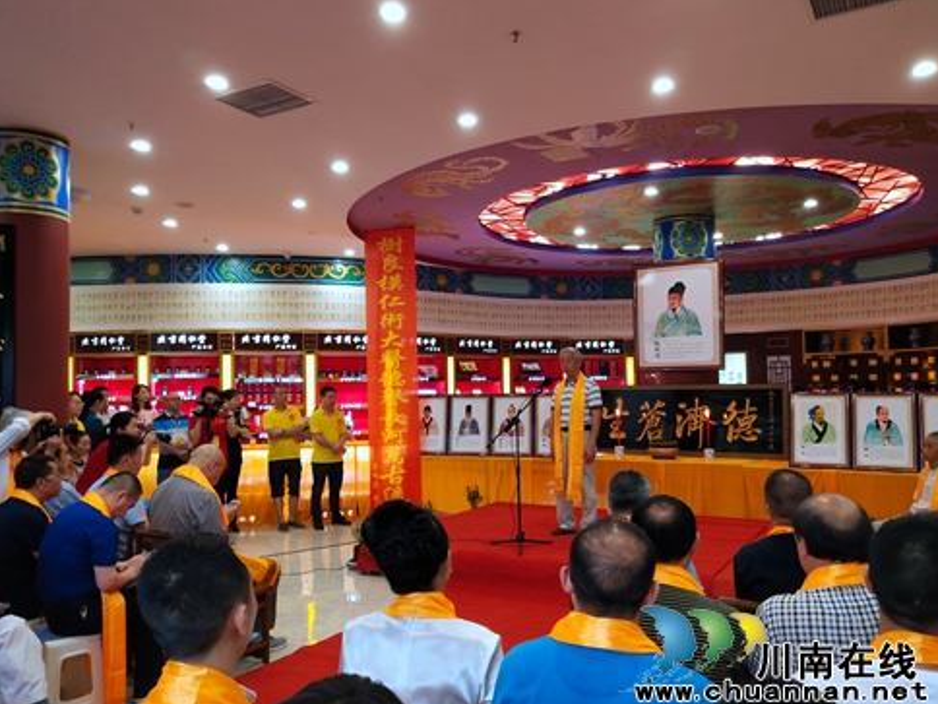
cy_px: 360
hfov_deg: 58.3
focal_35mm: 31
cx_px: 483
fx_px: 840
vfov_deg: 45.4
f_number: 1.8
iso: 204
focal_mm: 3.95
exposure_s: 1/50
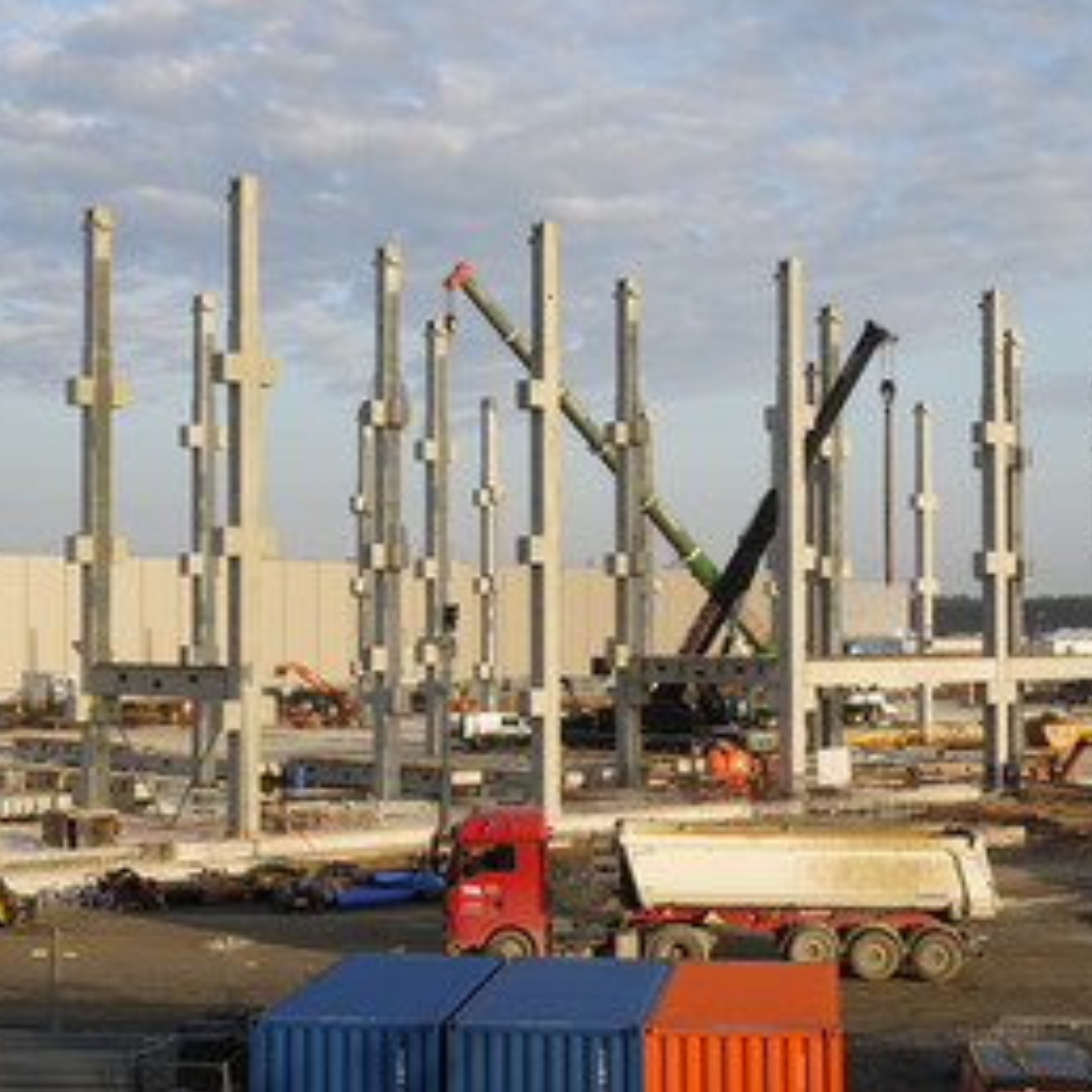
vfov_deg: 27.7
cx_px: 449
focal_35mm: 62
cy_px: 586
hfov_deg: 27.7
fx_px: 2213
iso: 320
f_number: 11
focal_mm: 42
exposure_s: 1/250
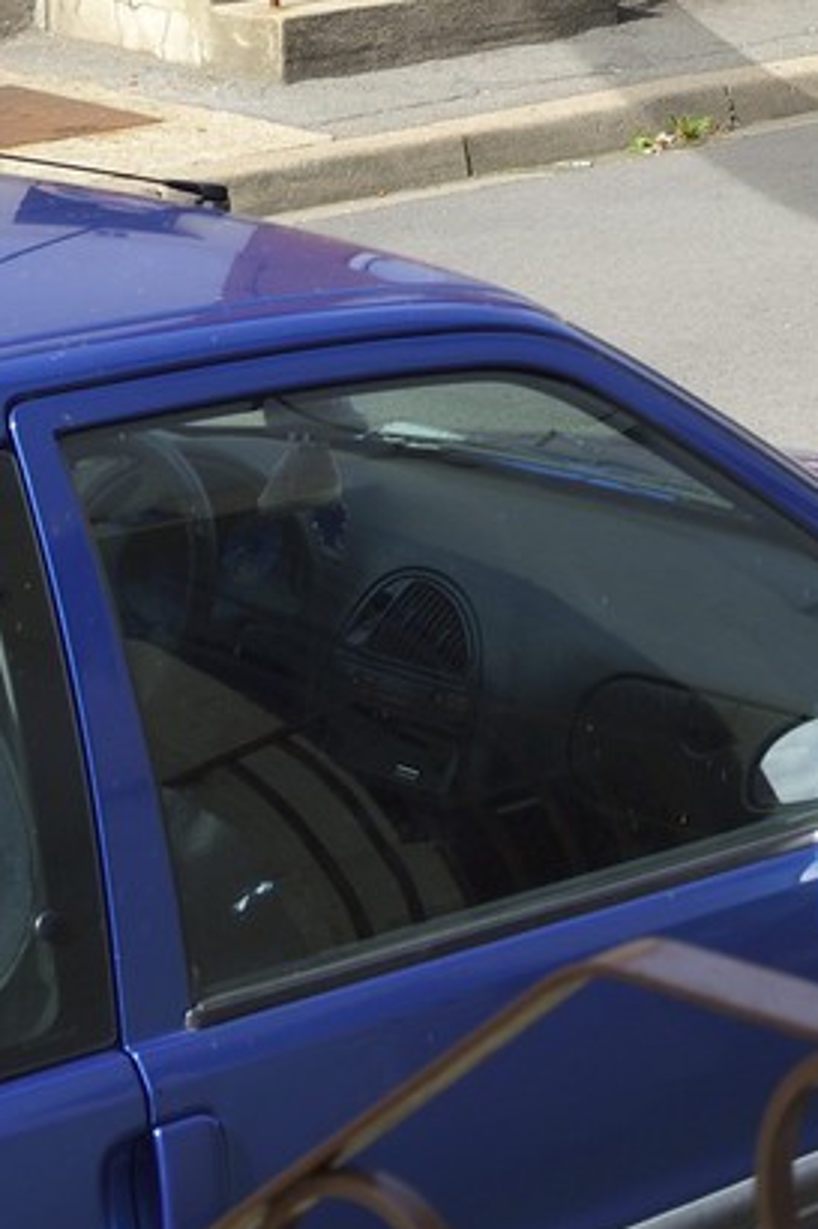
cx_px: 1208
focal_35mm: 125
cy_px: -629
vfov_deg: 15.1
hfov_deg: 10.6
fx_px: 4264
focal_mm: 32
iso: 200
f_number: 7.1
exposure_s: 1/320
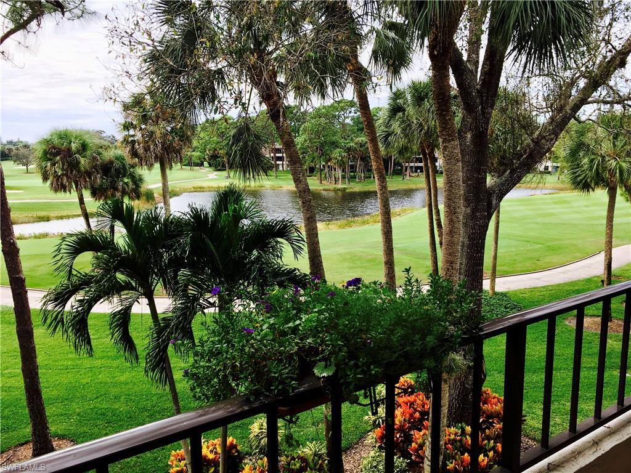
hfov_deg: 61.7
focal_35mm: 29
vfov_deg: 48.2
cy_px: 236
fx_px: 529
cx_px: 316
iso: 25
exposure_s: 1/484
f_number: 2.2
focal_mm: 4.15
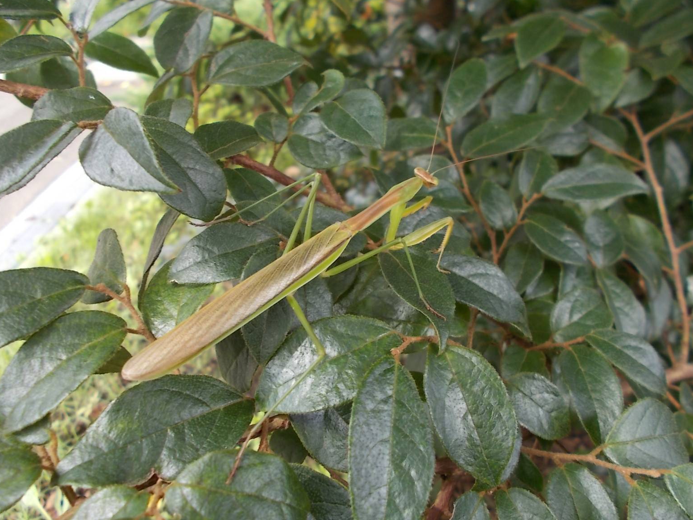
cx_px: 350
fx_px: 541
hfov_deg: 65.3
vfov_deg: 51.3
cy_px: 251
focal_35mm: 27
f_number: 3.2
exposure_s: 1/50
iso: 80
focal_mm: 4.6
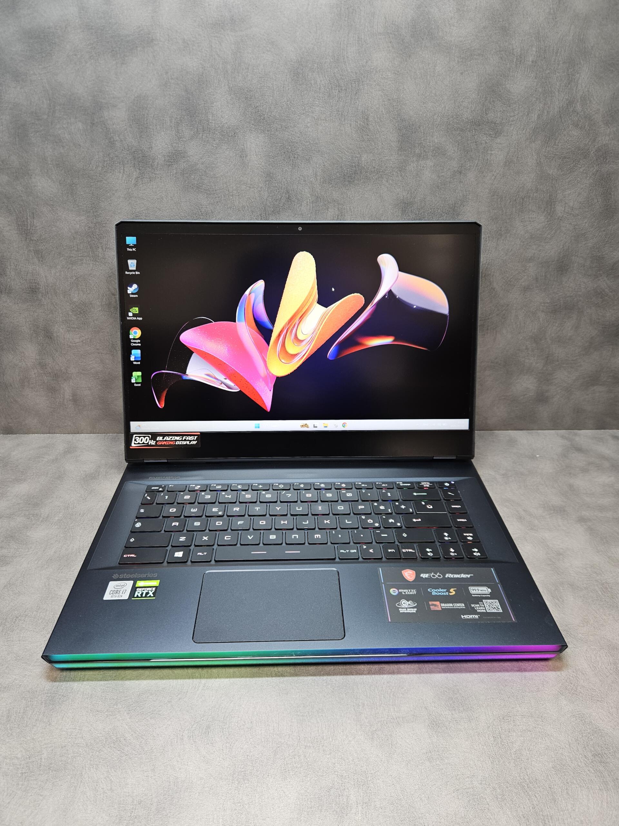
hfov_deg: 58.9
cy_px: 413
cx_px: 310
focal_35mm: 23
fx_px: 548
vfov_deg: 73.9
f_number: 1.8
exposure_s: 1/100
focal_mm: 5.4
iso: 160
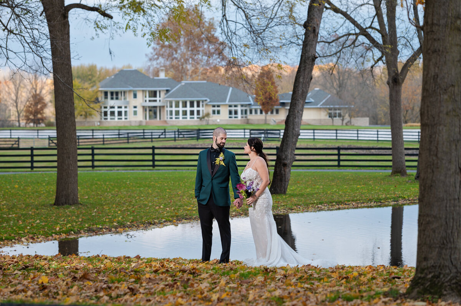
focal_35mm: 122
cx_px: 230
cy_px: 153
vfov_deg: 11.2
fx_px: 1561
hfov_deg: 16.8
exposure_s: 1/200
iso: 100
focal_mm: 122
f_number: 4.5
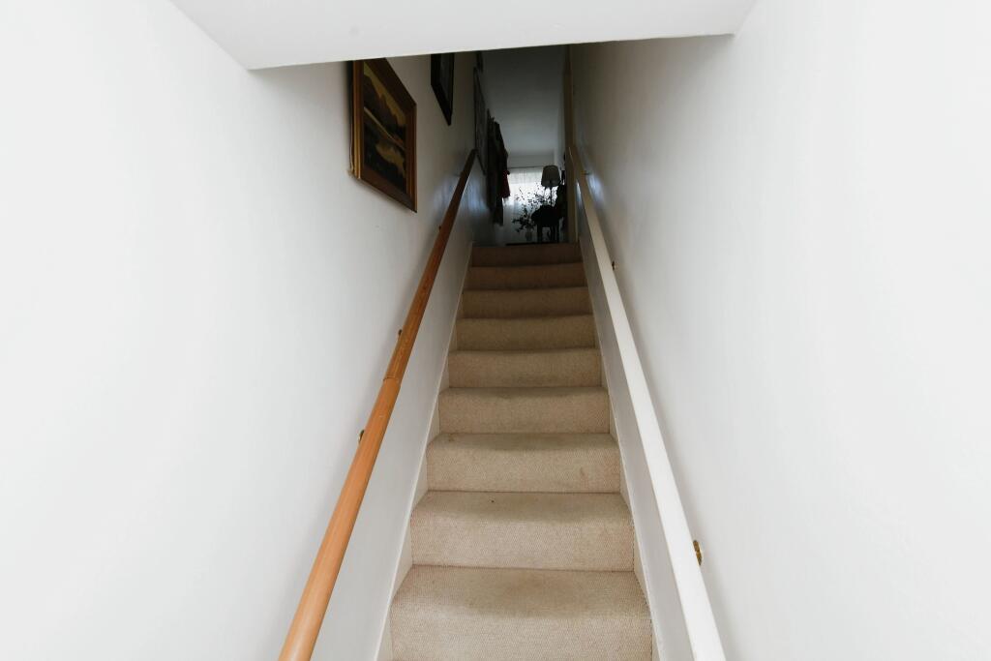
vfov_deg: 77.3
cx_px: 496
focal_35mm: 15
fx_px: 413
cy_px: 330
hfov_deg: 100.4
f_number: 8
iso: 800
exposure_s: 1/60
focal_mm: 15
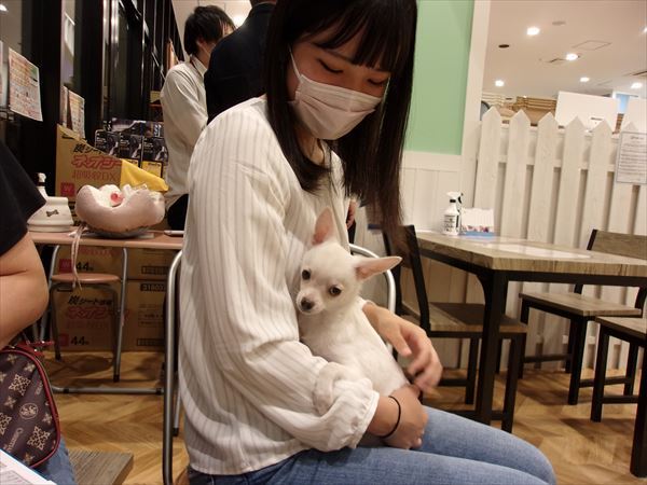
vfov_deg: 51.4
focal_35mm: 27
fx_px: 505
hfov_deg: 65.3
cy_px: 242
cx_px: 324
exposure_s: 1/34
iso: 131
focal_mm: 4.9
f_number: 3
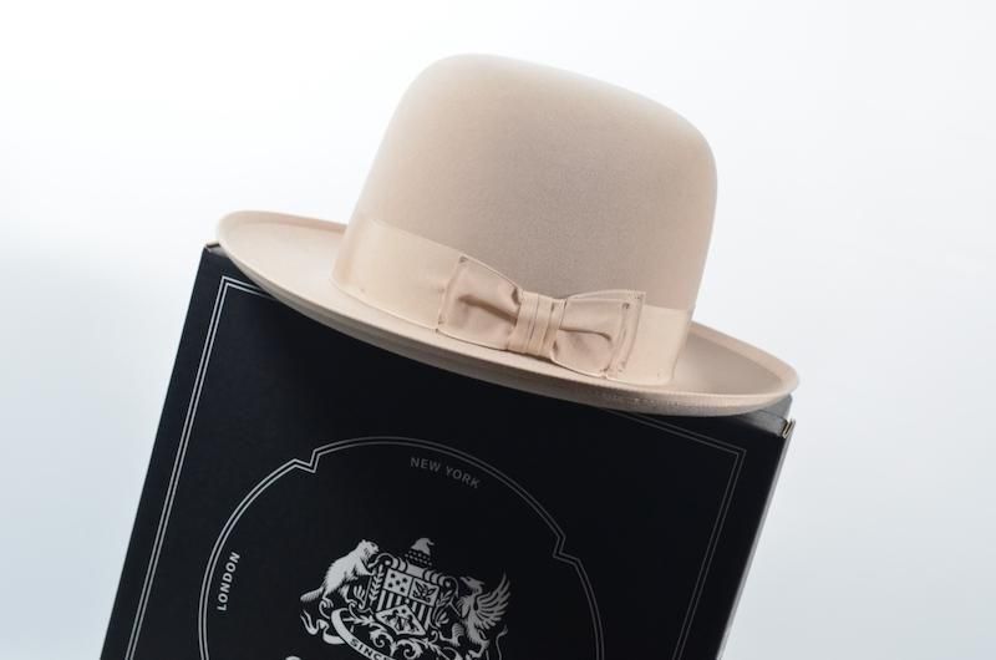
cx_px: 498
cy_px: 330
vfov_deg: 22.5
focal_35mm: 60
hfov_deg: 33.5
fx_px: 1657
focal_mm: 40
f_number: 7.1
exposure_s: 1/40
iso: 800
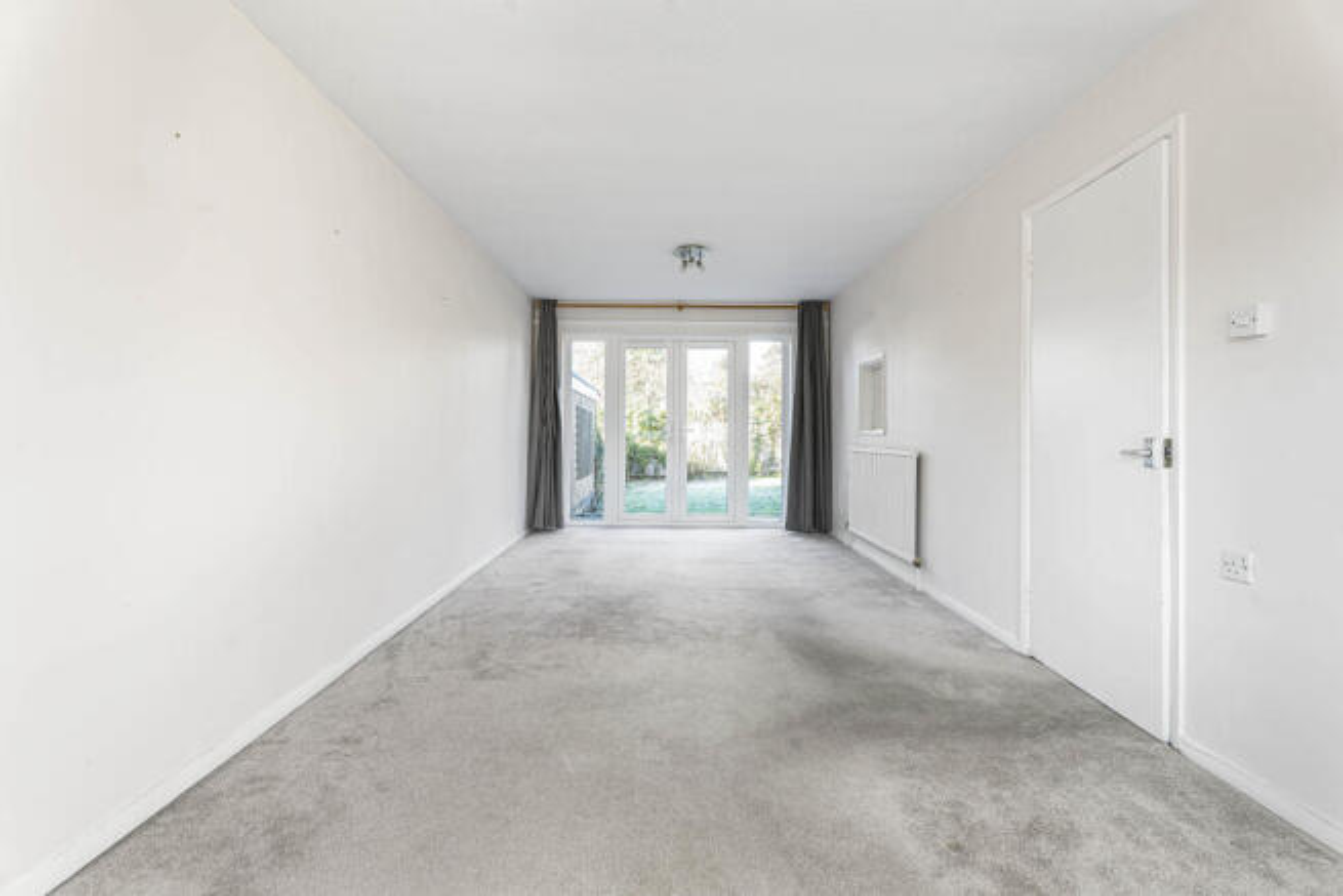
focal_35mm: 16
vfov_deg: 73.8
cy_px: 448
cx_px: 672
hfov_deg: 96.7
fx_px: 597
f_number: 9
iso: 400
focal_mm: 16
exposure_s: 1/13
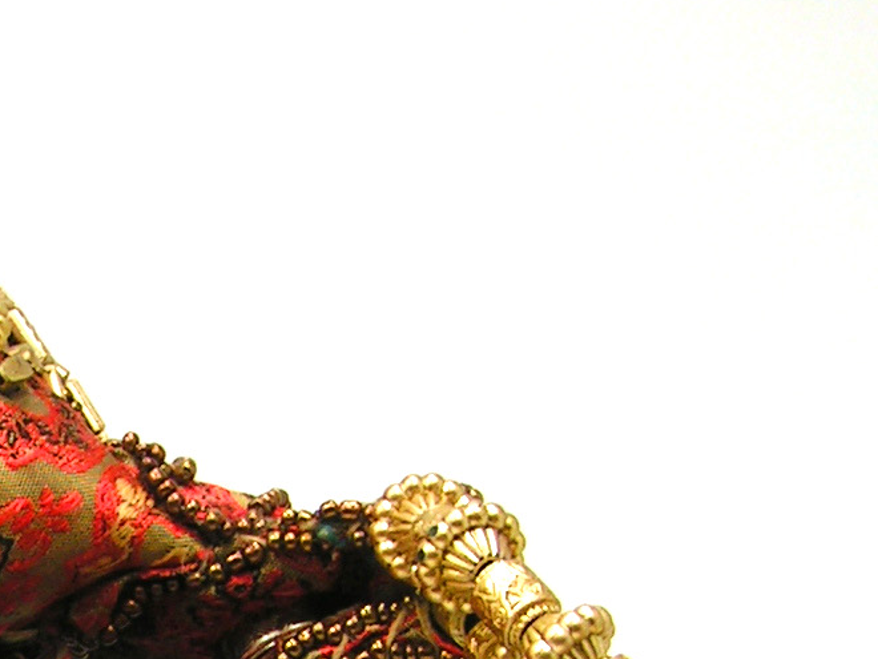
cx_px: -218
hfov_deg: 15.9
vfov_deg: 12.1
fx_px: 2993
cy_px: 917
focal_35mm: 118
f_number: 4.5
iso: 50
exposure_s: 1/100
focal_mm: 5.8
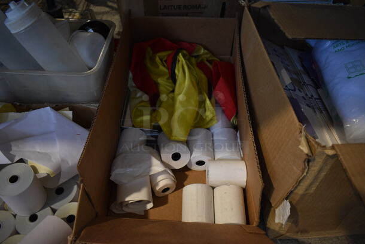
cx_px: 182
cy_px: 122
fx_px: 274
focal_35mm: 27
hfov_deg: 67.3
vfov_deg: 48.0
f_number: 3.5
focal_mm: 18
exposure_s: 1/125
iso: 1250
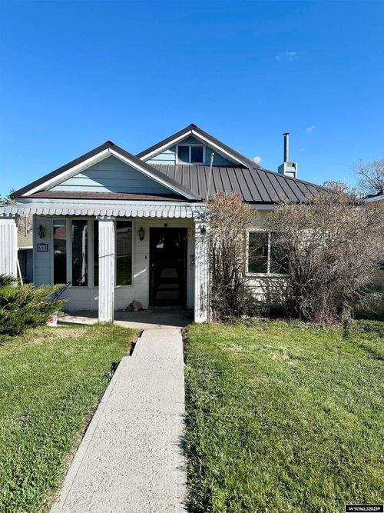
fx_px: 355
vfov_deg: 71.6
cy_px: 256
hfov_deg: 56.8
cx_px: 192
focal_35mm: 24
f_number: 1.78
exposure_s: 1/3472
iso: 80
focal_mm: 6.86
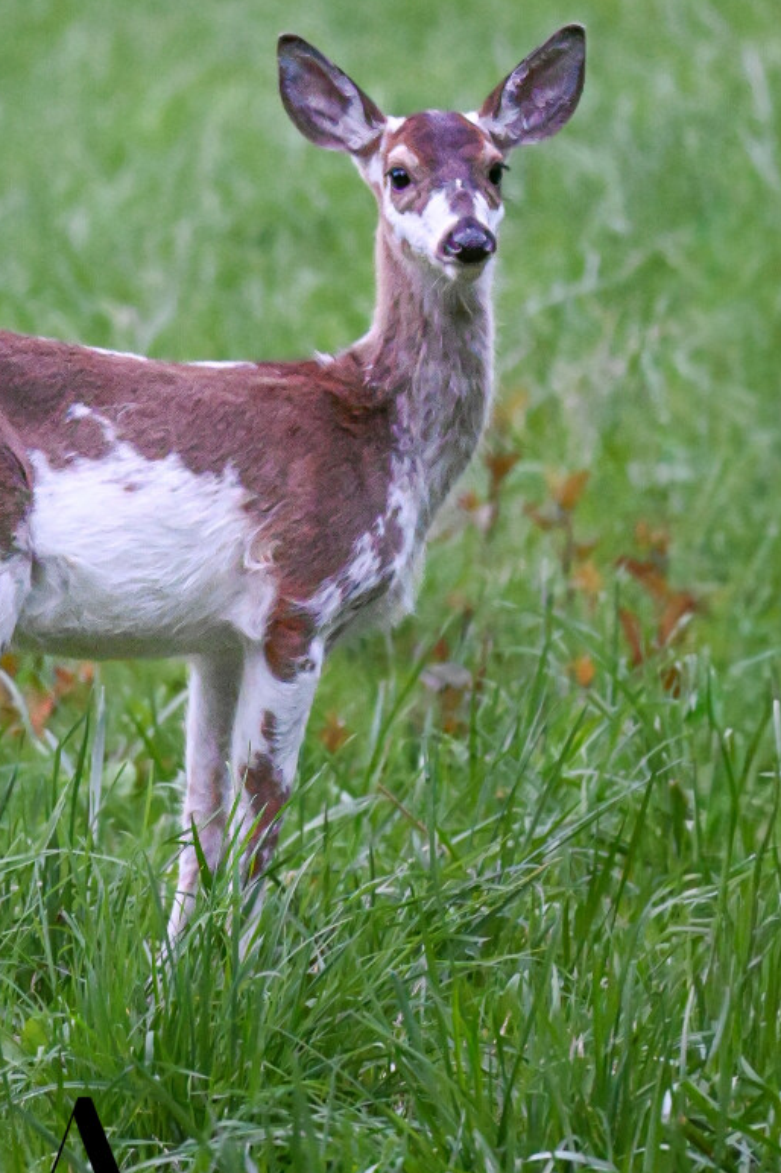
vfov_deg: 2.8
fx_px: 23742
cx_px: 157
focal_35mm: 729
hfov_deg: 1.9
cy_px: 369
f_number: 6.3
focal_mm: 250
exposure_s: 1/125
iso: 7200
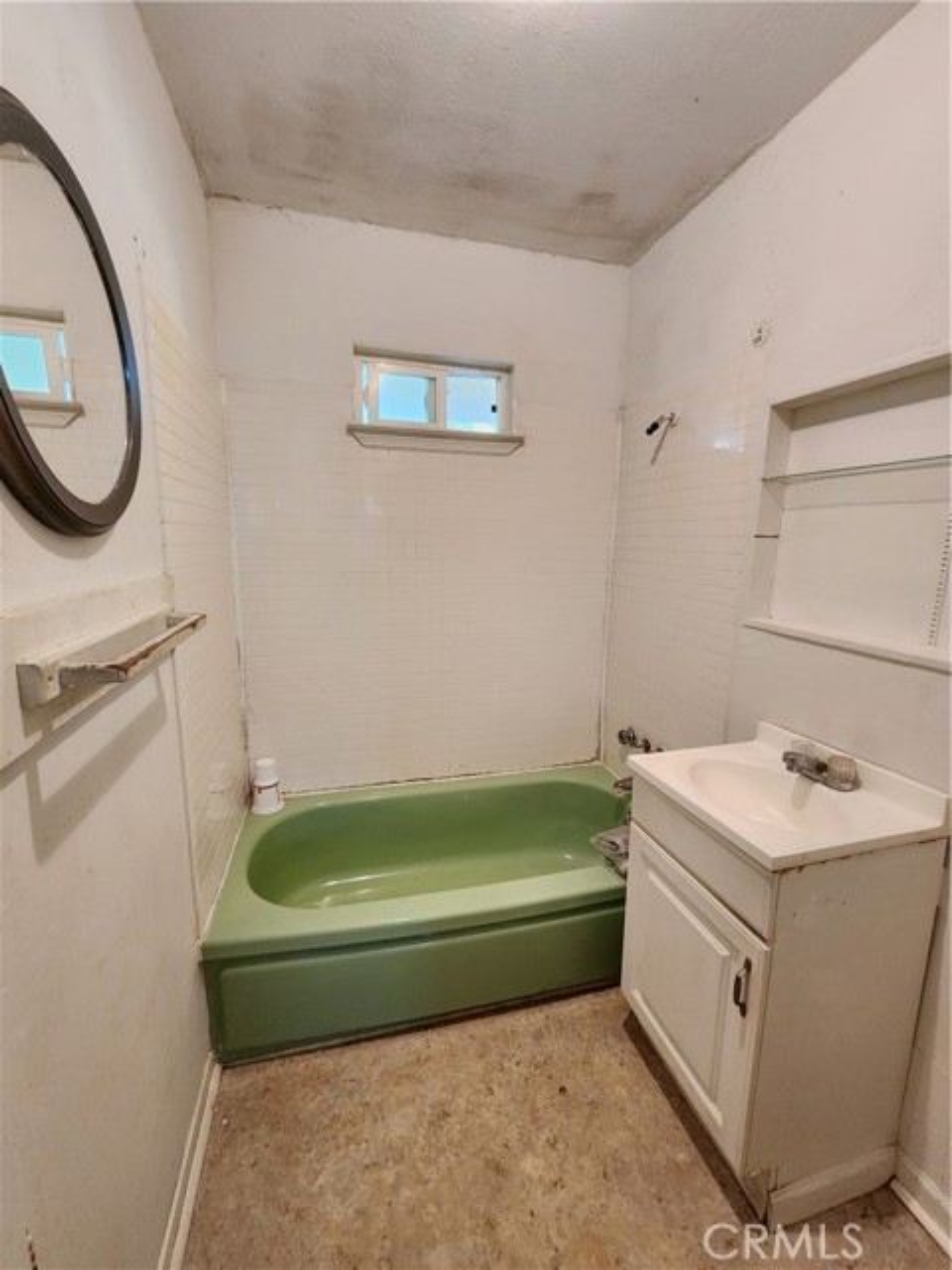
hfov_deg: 89.9
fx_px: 477
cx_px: 476
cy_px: 635
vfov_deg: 106.2
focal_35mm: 13
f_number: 2.2
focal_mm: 2.2
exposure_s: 1/30
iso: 640
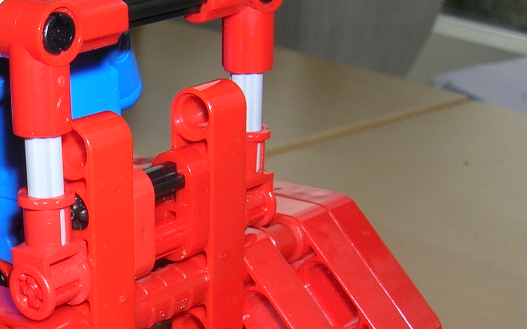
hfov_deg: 24.1
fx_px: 1192
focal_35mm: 83
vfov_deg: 15.3
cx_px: 33
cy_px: 367
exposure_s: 1/60.1
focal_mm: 5.7
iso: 50
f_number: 4.9
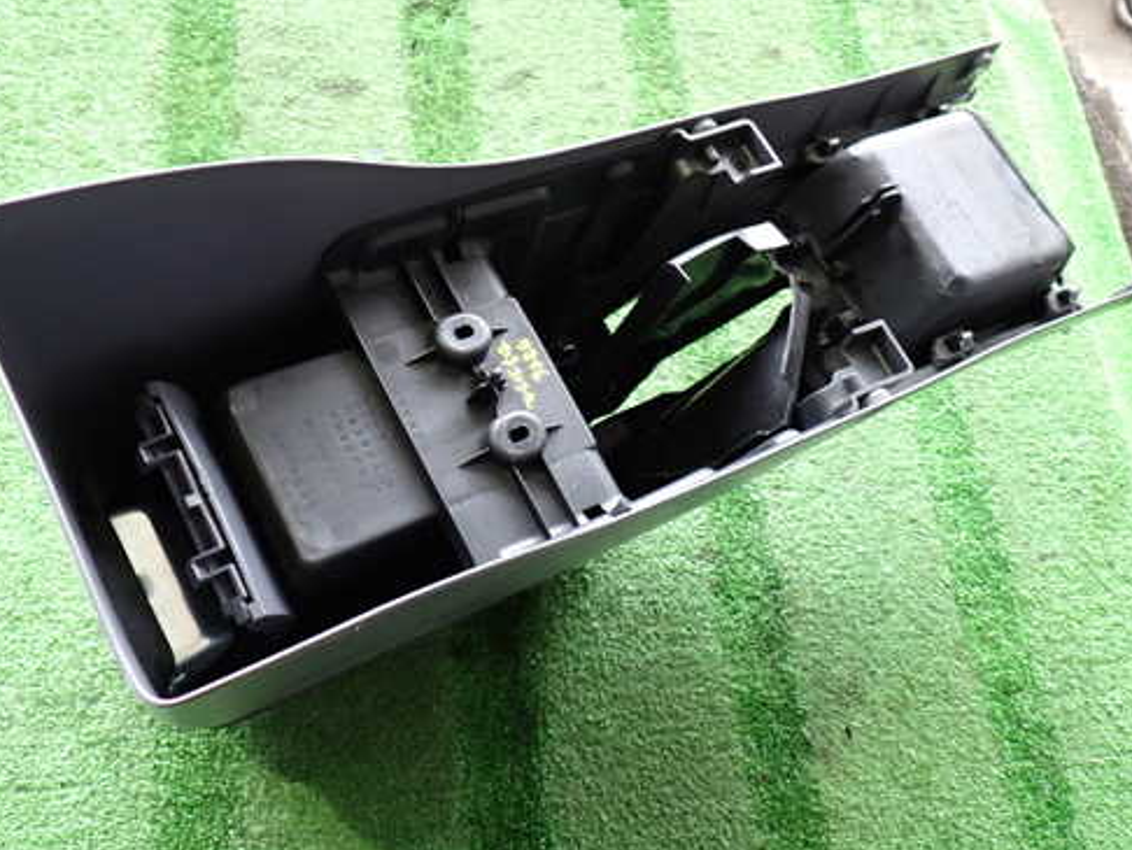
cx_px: 573
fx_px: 1211
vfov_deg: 38.7
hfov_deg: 50.1
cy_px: 394
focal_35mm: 37
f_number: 2.3
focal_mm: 5.4
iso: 200
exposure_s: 1/30
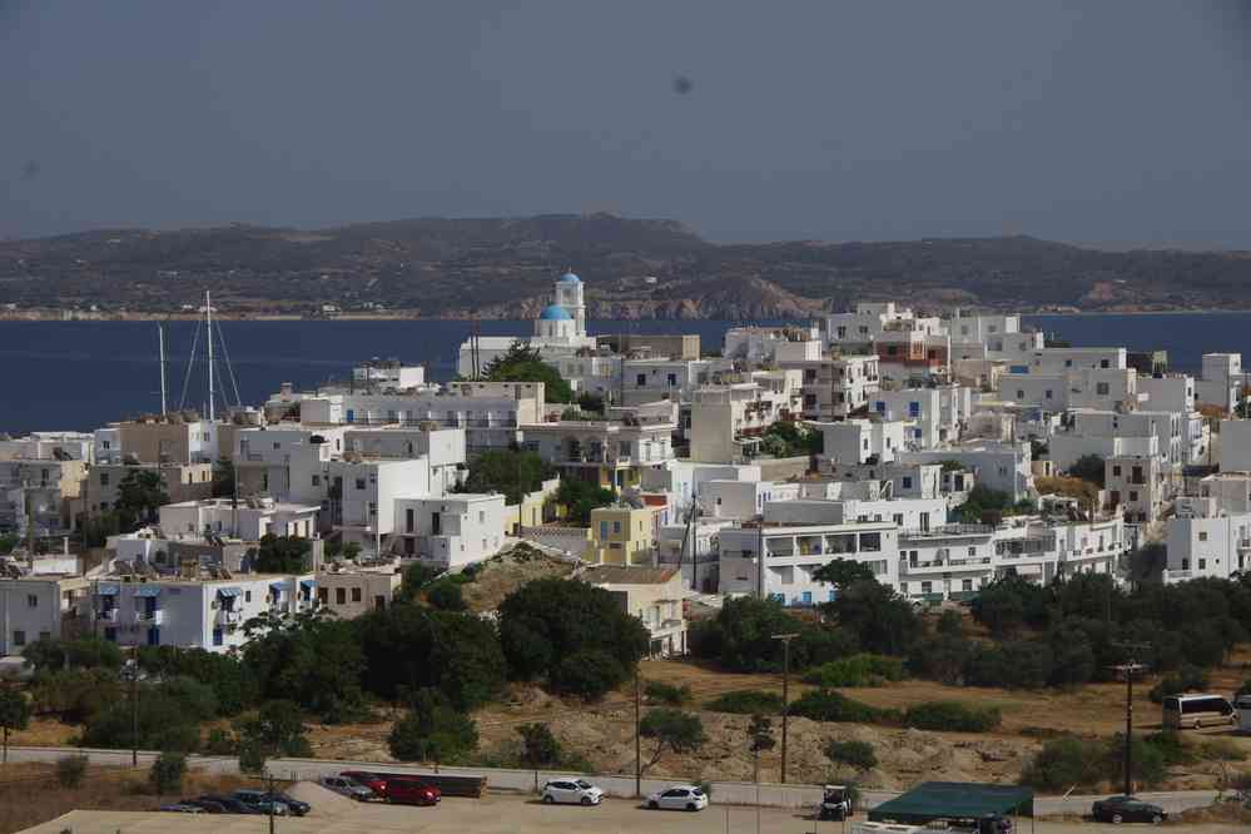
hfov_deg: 20.9
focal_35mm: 98
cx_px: 626
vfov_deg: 14.0
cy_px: 417
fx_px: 3388
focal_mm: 65
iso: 200
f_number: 11
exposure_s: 1/250
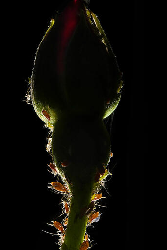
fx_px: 1267
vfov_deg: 11.3
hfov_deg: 7.5
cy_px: 124
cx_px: 75
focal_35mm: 182
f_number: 36
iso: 100
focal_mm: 105
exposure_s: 1/100
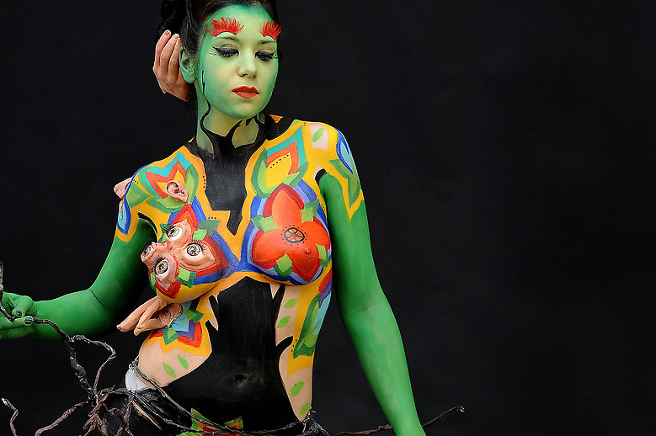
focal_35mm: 208
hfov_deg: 9.9
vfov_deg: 6.6
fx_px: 3787
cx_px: 307
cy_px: 247
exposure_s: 1/320
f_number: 6.3
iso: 1600
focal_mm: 135
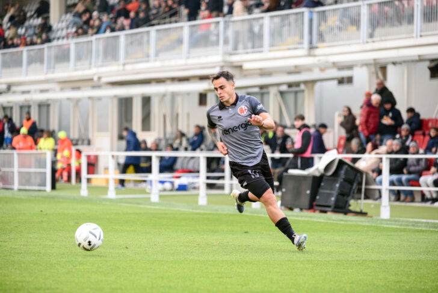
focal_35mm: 160
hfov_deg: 12.8
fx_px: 1947
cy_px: 146
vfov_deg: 8.6
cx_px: 219
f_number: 3.2
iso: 1100
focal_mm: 160
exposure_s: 1/1000
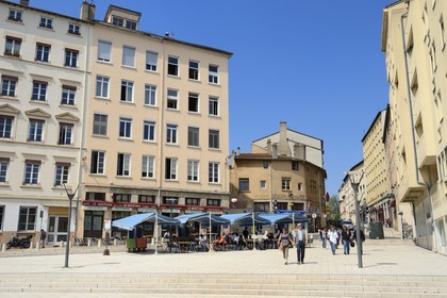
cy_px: 149
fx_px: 435
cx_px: 224
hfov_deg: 54.4
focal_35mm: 35
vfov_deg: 37.9
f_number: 11
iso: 200
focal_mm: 35
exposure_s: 1/320
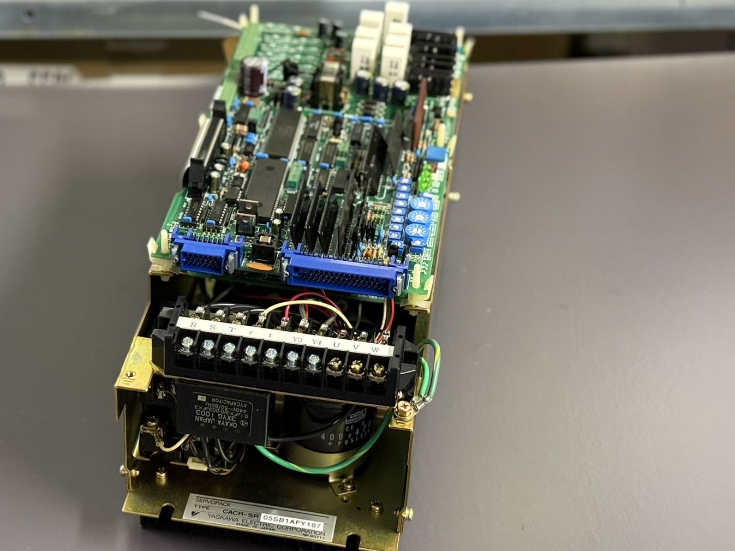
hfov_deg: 26.6
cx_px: 270
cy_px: 273
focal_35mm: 73
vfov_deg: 20.2
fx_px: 1550
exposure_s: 1/33
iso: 400
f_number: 1.78
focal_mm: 6.76
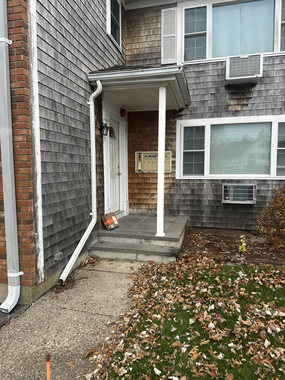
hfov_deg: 56.8
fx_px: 263
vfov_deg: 71.6
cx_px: 142
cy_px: 190
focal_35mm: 24
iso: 80
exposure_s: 1/300
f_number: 1.78
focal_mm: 6.86
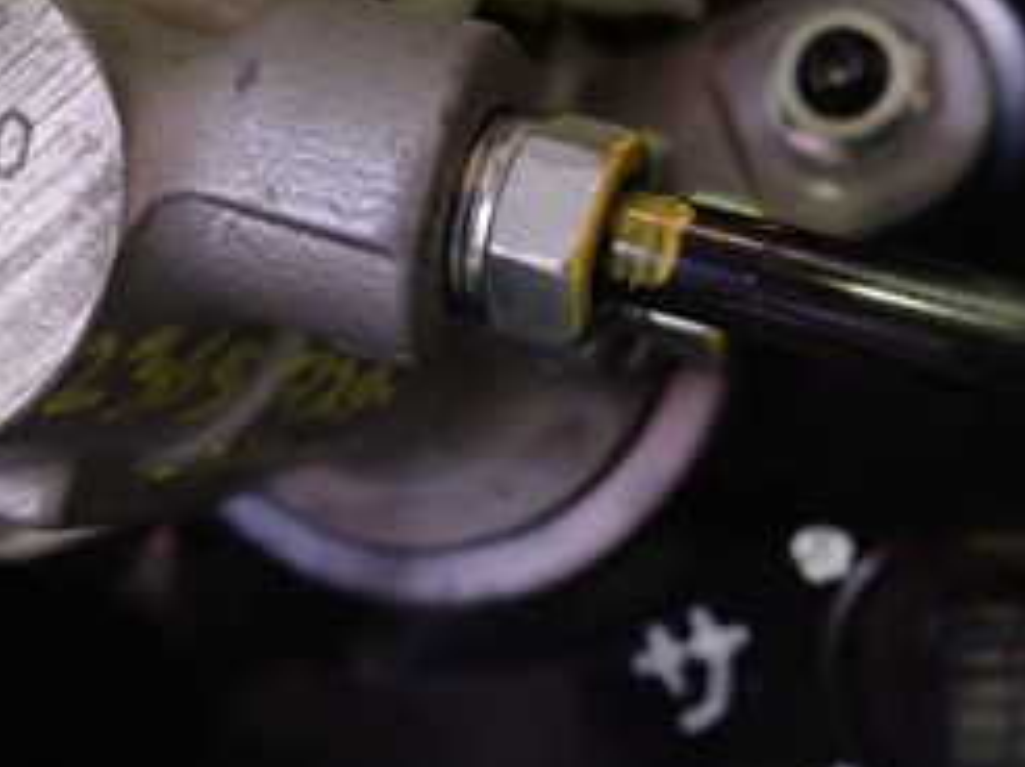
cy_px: 296
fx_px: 1804
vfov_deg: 23.9
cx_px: 312
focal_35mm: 61
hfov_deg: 31.4
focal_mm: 4.5
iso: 800
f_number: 2
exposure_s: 1/25
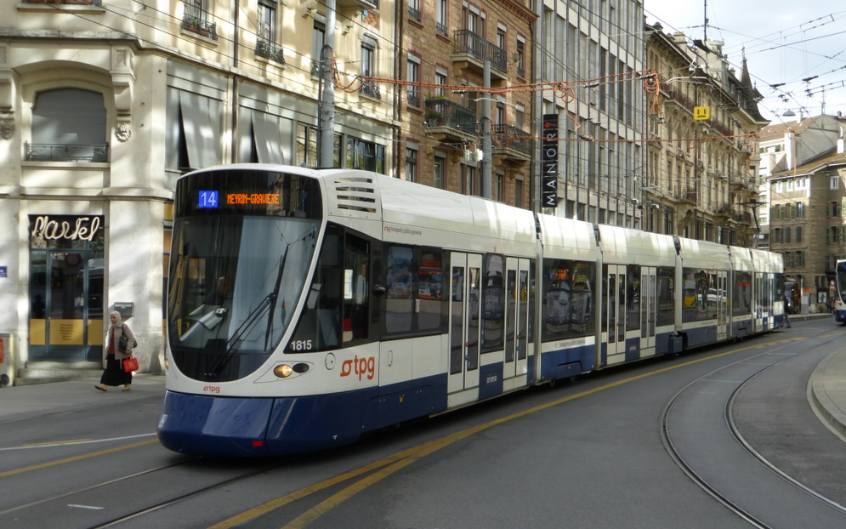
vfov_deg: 26.3
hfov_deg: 41.1
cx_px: 423
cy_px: 277
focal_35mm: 49
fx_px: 1130
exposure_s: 1/250
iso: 100
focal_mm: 7.9
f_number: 4.1
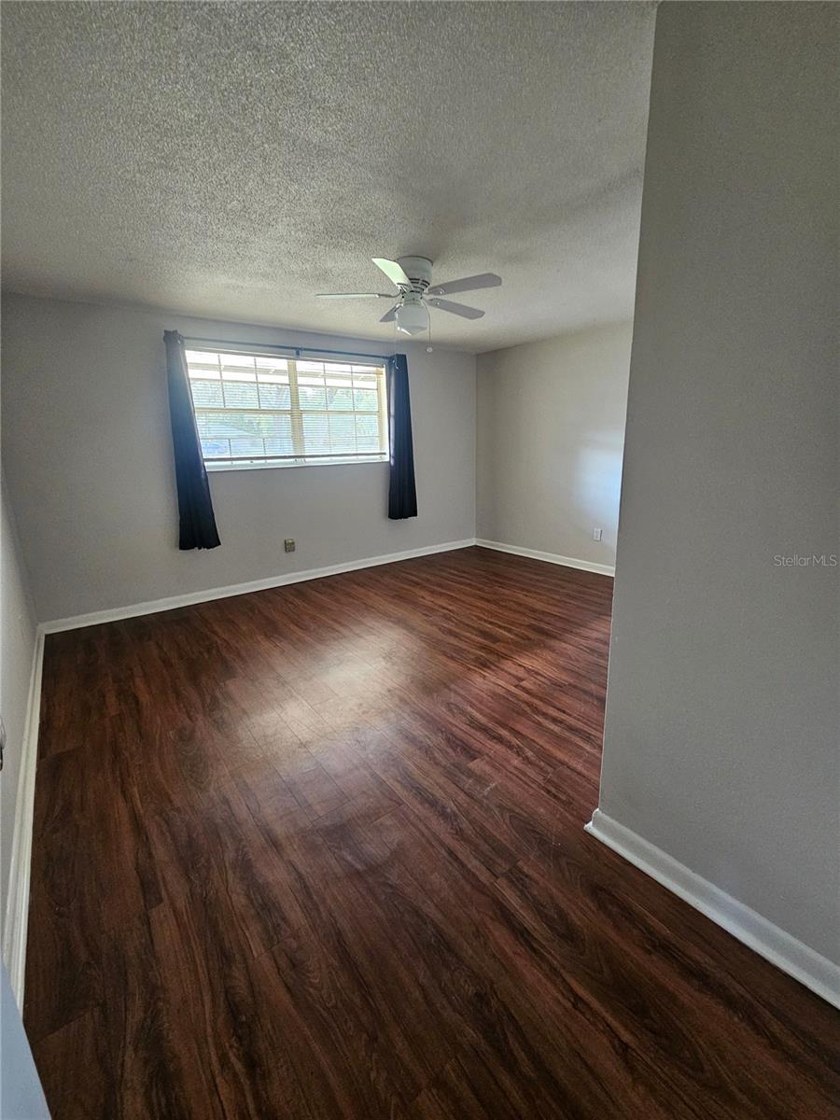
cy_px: 560
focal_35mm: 13
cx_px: 420
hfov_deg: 89.9
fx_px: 421
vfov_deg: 106.2
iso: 500
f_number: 2.2
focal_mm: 2.2
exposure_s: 1/30
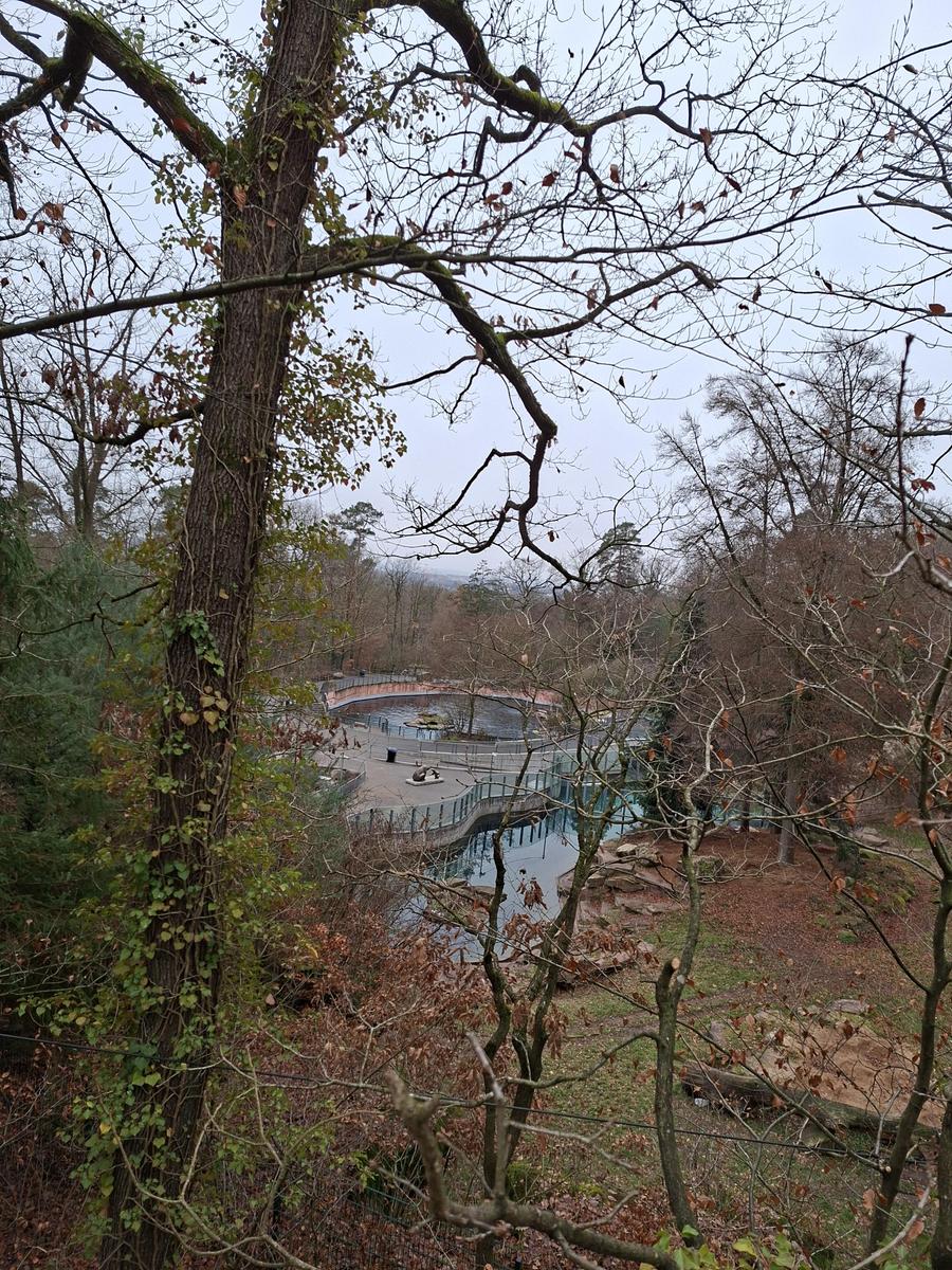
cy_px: 635
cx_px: 476
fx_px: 843
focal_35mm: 23
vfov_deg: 73.9
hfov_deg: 58.9
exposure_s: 1/178
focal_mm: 5.54
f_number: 1.8
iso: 50
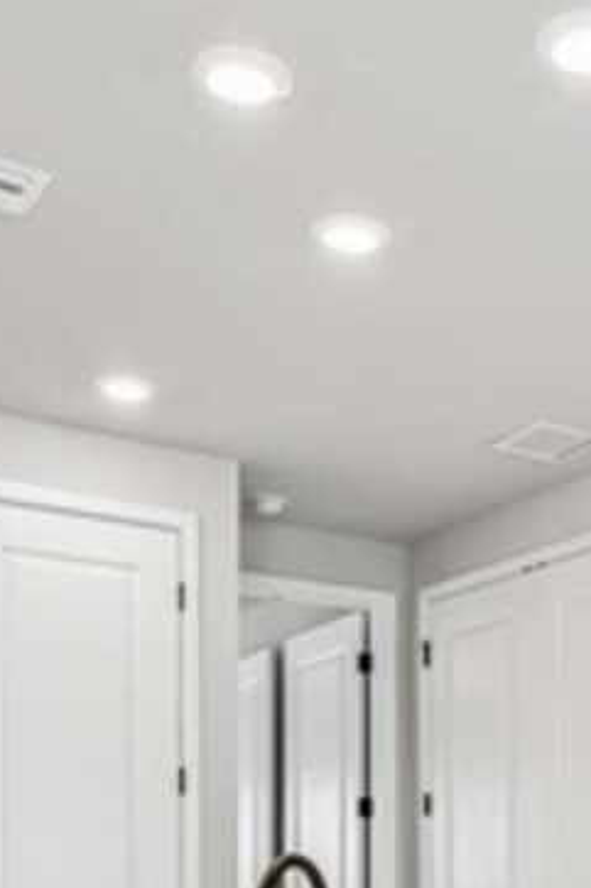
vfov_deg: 34.3
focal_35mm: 53
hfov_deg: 24.7
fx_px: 1306
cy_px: 881
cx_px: 532
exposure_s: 1/30
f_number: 7.1
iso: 100
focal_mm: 10
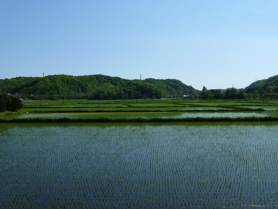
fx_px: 313
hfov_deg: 47.9
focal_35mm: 39
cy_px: 104
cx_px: 139
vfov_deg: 36.8
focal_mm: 6.9
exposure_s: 1/1600
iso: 100
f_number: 3.9
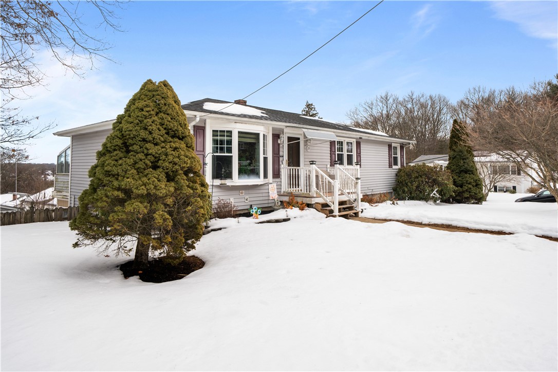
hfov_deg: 78.6
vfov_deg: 57.2
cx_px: 279
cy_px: 186
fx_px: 341
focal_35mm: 22
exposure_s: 1/50
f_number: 11
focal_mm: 22
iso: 100
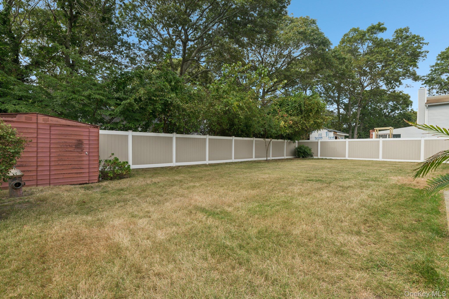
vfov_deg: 73.7
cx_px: 224
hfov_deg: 96.7
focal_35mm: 16
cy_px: 150
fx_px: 200
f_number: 9
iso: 125
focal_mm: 16
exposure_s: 1/125
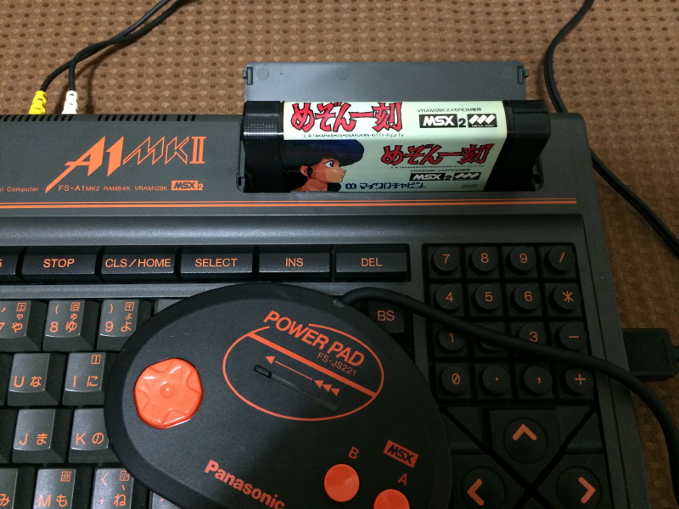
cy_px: 254
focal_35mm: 30
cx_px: 340
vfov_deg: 46.8
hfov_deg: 60.0
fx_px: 588
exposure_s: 1/20
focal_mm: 4.12
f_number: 2.2
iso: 320
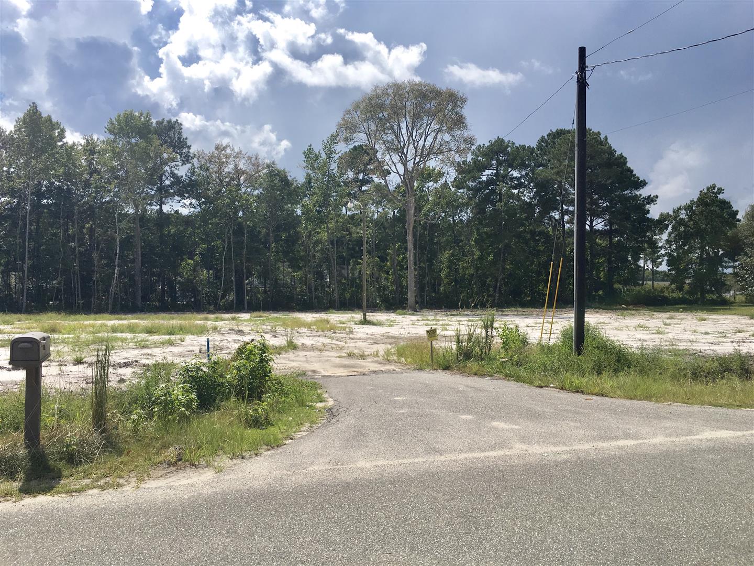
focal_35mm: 29
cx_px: 377
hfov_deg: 61.7
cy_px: 283
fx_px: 632
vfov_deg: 48.2
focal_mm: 4.15
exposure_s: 1/2849
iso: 25
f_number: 2.2
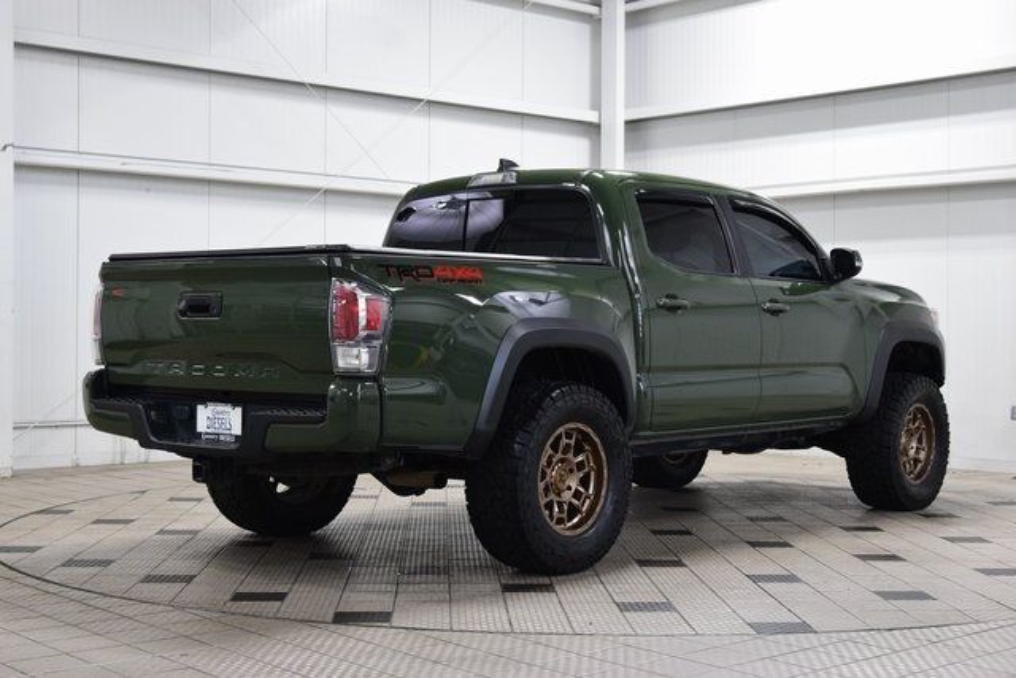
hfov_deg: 36.9
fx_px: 1524
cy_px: 339
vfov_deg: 25.1
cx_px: 508
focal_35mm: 54
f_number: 5.6
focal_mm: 36
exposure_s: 1/60
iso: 1600
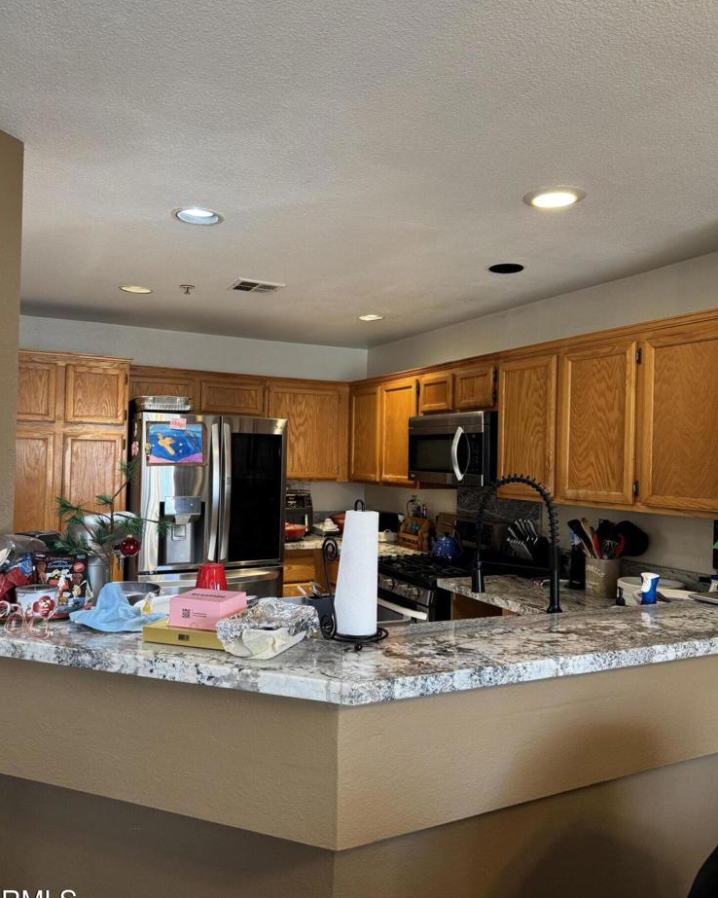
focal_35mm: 26
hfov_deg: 54.9
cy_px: 449
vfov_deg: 66.0
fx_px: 691
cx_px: 351
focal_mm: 6.76
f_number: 1.78
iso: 200
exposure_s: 1/60
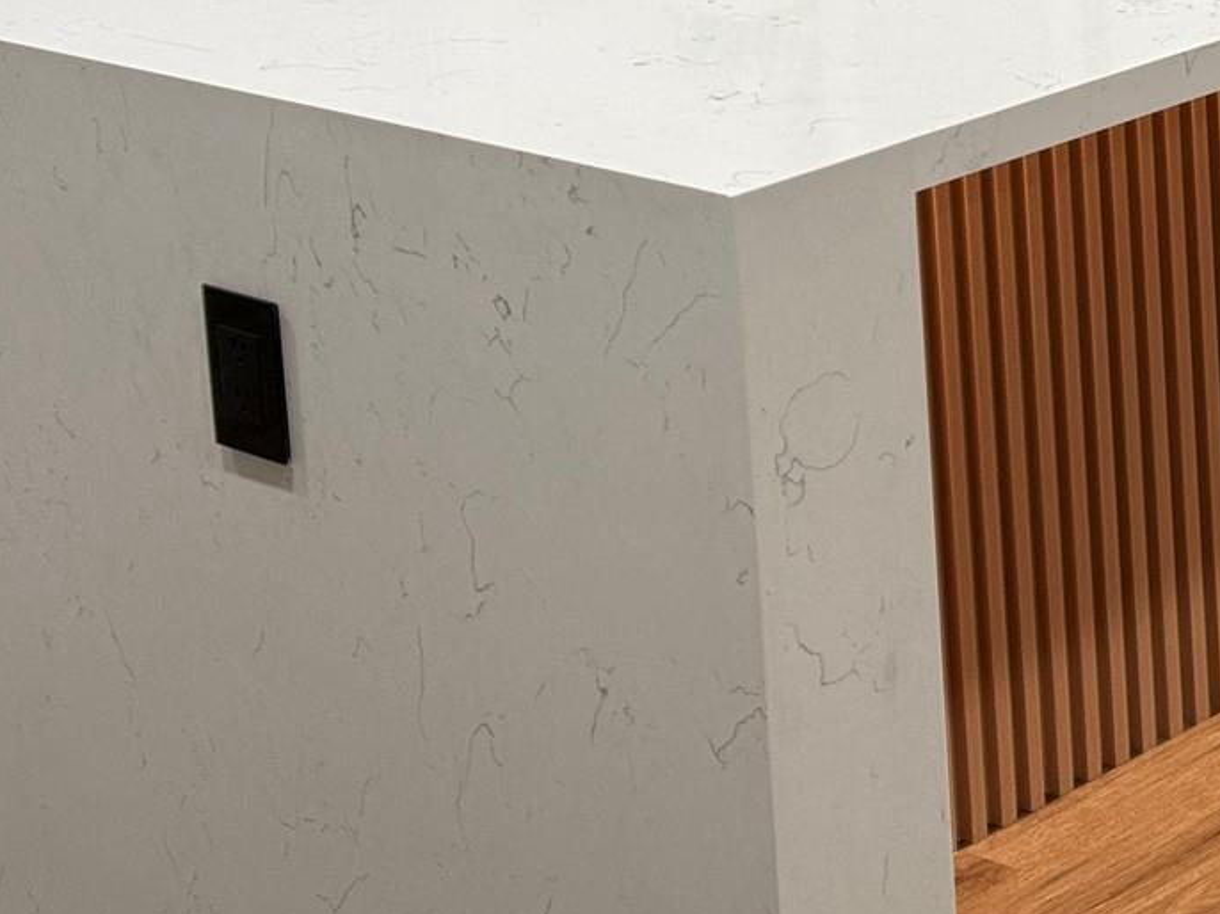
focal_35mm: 112
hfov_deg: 17.0
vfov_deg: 12.9
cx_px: 1348
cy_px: -130
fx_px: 3946
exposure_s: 1/60
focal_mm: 6.76
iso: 100
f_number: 1.78
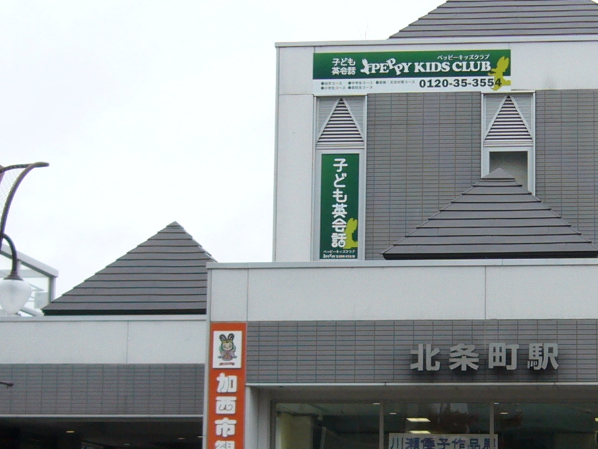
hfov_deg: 19.7
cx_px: 455
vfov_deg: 14.9
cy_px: 296
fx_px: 1710
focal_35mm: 99
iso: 80
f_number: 2.8
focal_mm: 5.8
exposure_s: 1/250
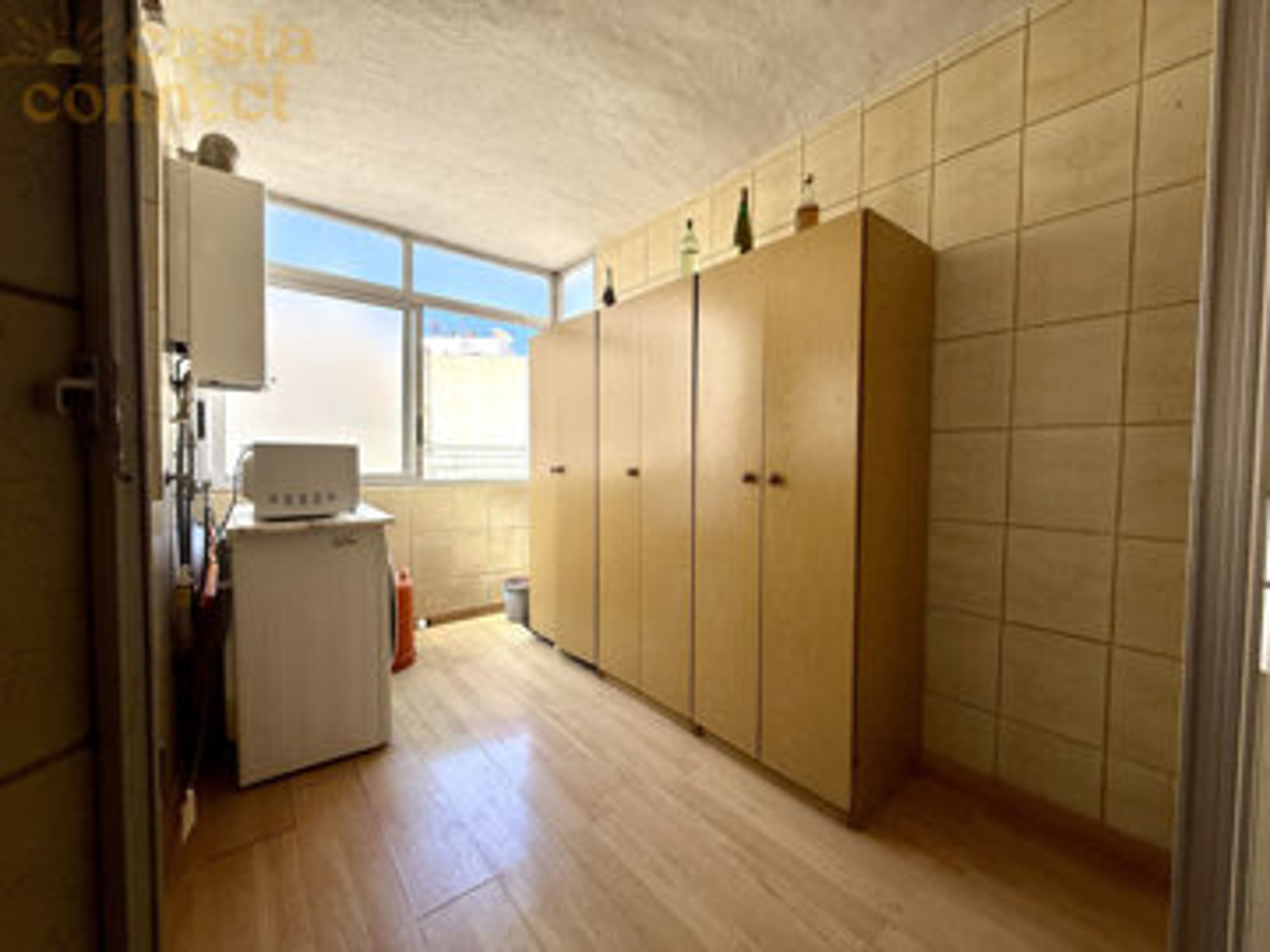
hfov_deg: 102.1
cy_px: 476
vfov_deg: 85.7
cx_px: 635
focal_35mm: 14
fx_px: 514
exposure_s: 1/340
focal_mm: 2.22
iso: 64
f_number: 2.2
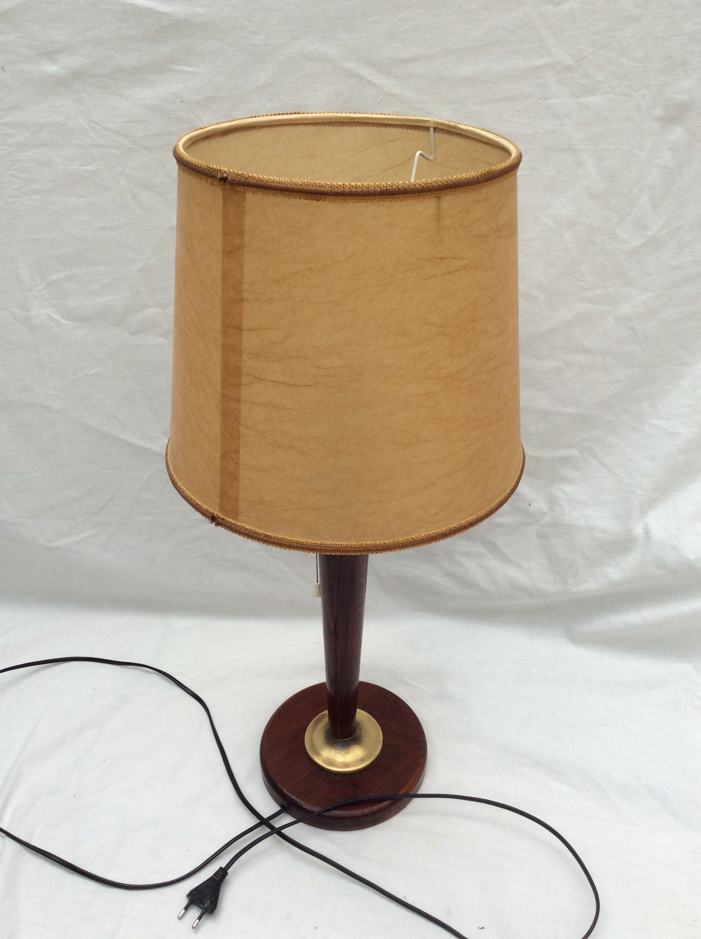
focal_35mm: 32
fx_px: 866
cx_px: 350
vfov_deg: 56.9
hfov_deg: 44.1
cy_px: 470
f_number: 2.4
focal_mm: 3.3
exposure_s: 1/283
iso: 32
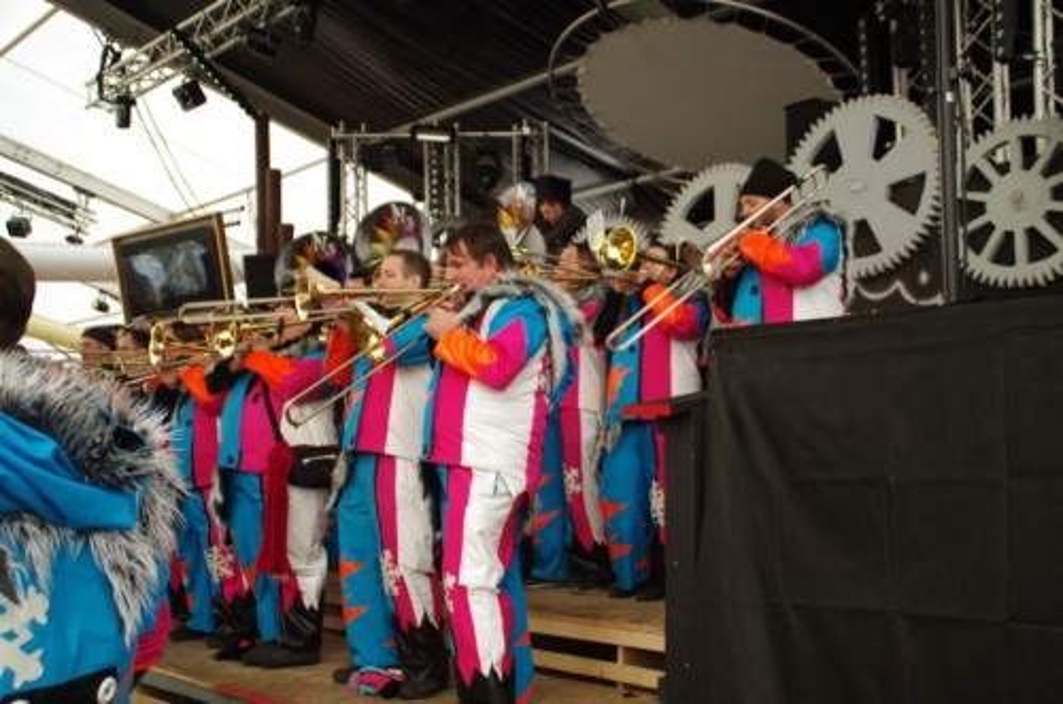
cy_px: 352
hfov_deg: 46.5
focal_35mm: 42
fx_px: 1237
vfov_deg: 31.7
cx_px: 532
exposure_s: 1/50
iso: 200
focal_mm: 28
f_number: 4
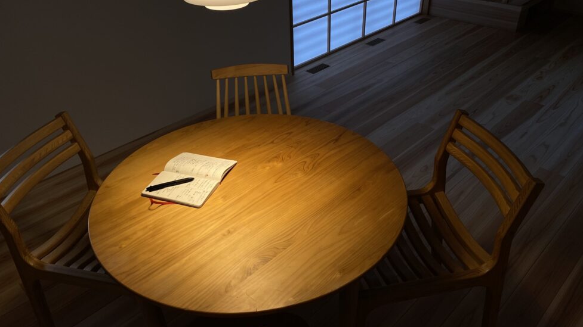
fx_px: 448
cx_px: 294
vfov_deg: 40.1
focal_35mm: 29
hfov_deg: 66.1
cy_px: 175
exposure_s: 1/120
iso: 100
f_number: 1.8
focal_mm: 4.25
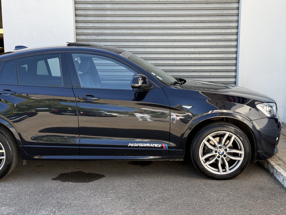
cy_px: 108
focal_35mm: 48
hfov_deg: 39.7
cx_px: 143
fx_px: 397
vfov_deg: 30.3
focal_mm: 6.76
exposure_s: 1/769
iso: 64
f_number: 1.78
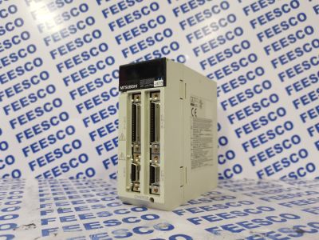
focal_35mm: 26
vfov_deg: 53.1
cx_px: 160
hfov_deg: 67.3
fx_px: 240
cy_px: 120
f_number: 1.8
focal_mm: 5.58
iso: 640
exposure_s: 1/40
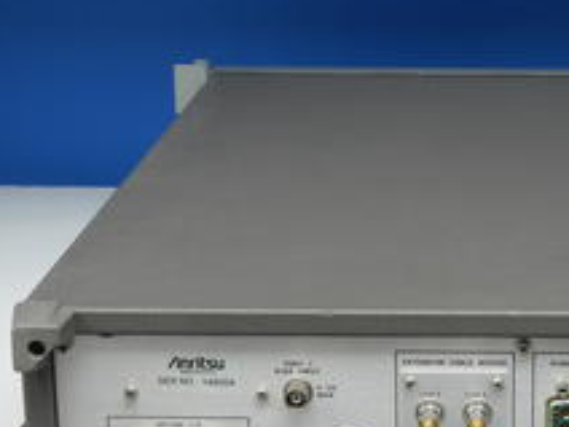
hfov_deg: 16.1
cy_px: 344
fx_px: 1989
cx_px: 526
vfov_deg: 12.2
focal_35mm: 121
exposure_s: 1/6
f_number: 11
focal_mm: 32
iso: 400
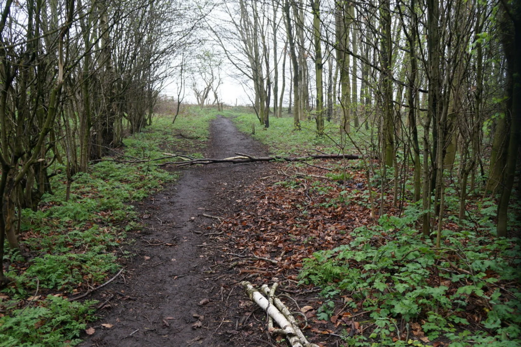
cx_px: 260
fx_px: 477
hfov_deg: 57.3
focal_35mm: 33
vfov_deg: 39.9
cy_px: 174
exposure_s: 1/160
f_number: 4
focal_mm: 22
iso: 320
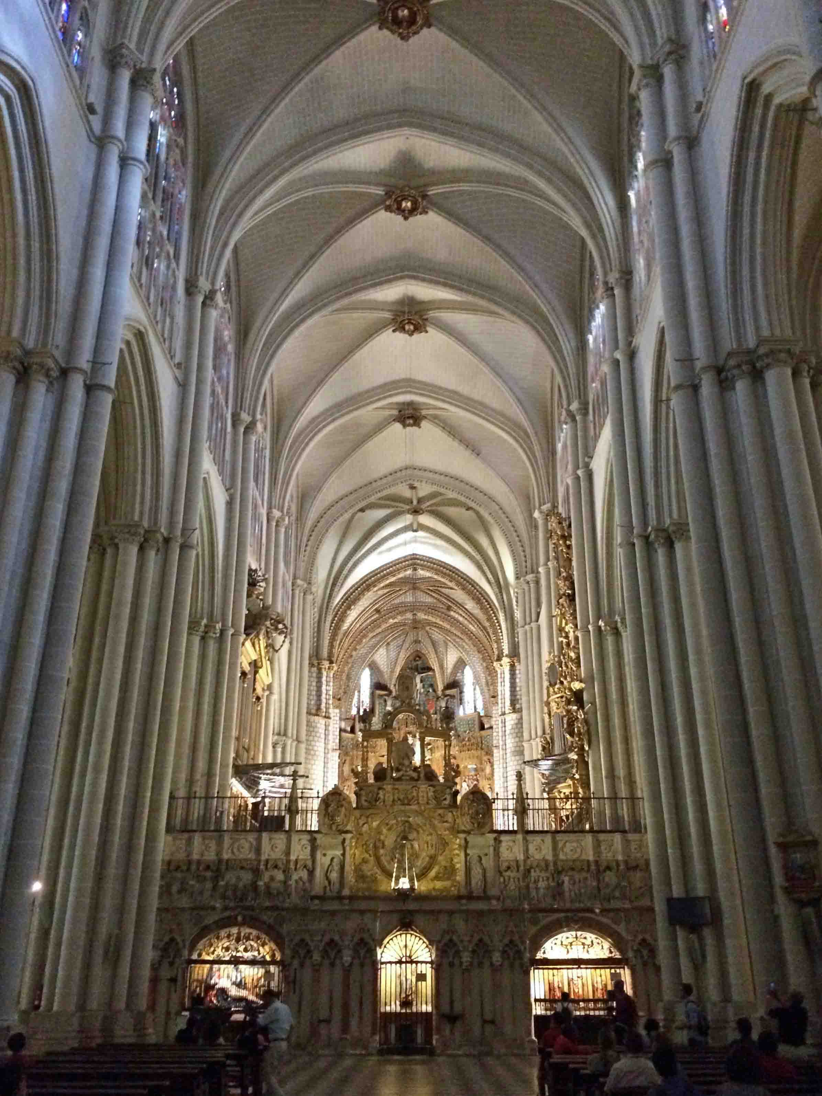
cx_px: 411
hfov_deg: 48.2
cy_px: 548
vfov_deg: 61.7
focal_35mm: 29
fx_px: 918
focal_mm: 4.15
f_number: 2.2
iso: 400
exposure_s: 1/17
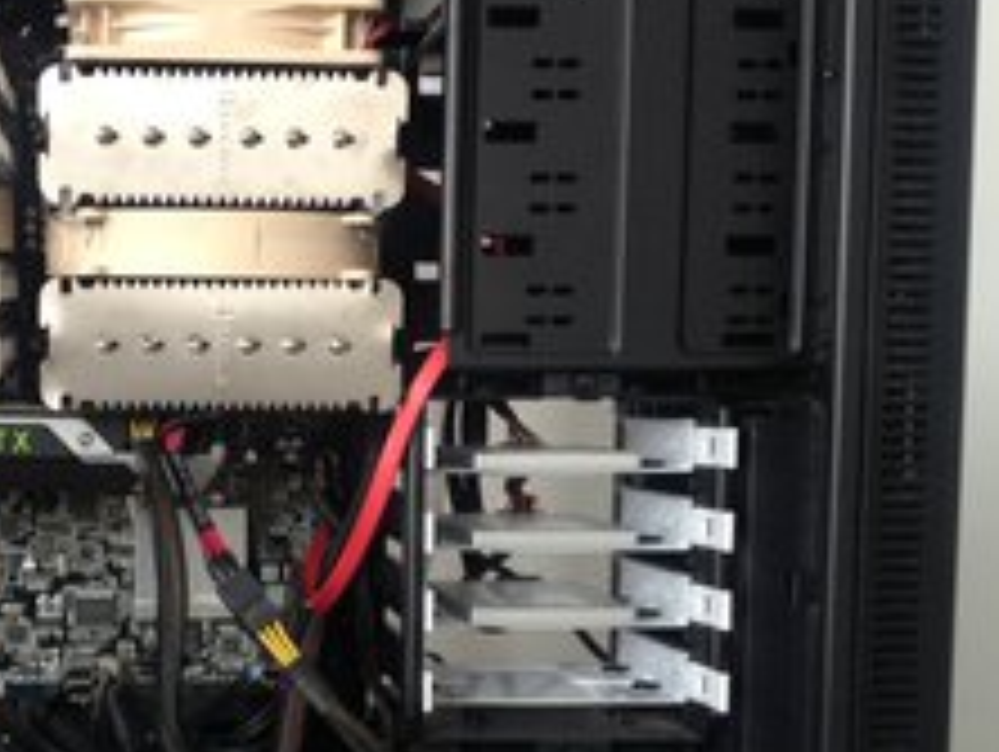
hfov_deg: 30.0
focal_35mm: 63
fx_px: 1820
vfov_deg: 23.2
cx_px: 198
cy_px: 536
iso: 125
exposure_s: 1/20
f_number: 2.4
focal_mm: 4.28
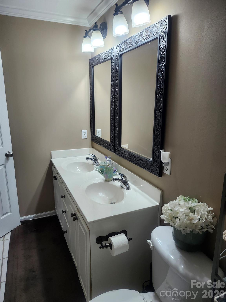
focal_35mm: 23
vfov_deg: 73.9
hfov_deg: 58.9
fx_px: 200
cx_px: 113
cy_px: 151
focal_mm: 5.54
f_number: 1.8
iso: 200
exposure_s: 1/120
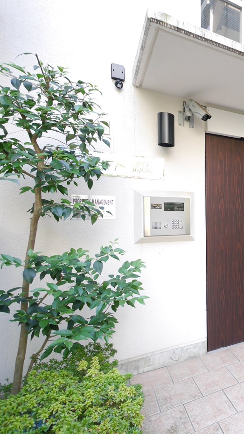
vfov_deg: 76.3
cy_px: 218
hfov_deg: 37.7
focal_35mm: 24
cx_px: 282
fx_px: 276
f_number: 4
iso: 500
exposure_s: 1/60
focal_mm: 8
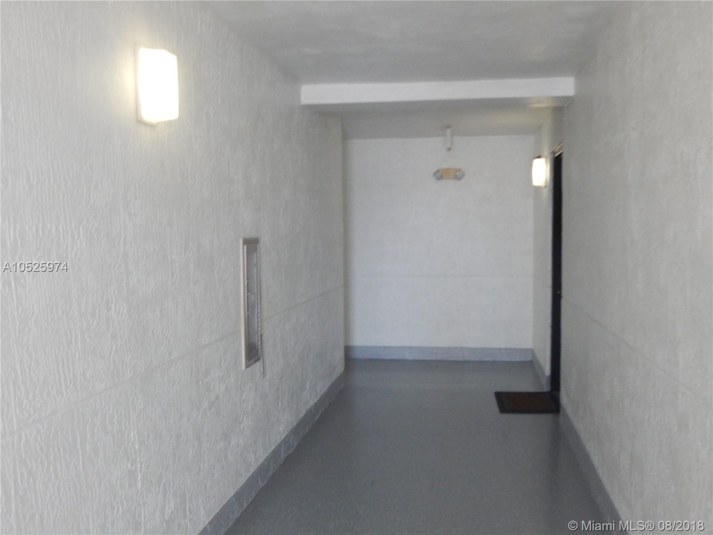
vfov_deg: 37.7
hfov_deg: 49.0
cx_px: 356
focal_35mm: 38
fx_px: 783
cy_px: 268
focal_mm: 6.8
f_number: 3.4
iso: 400
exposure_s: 1/60
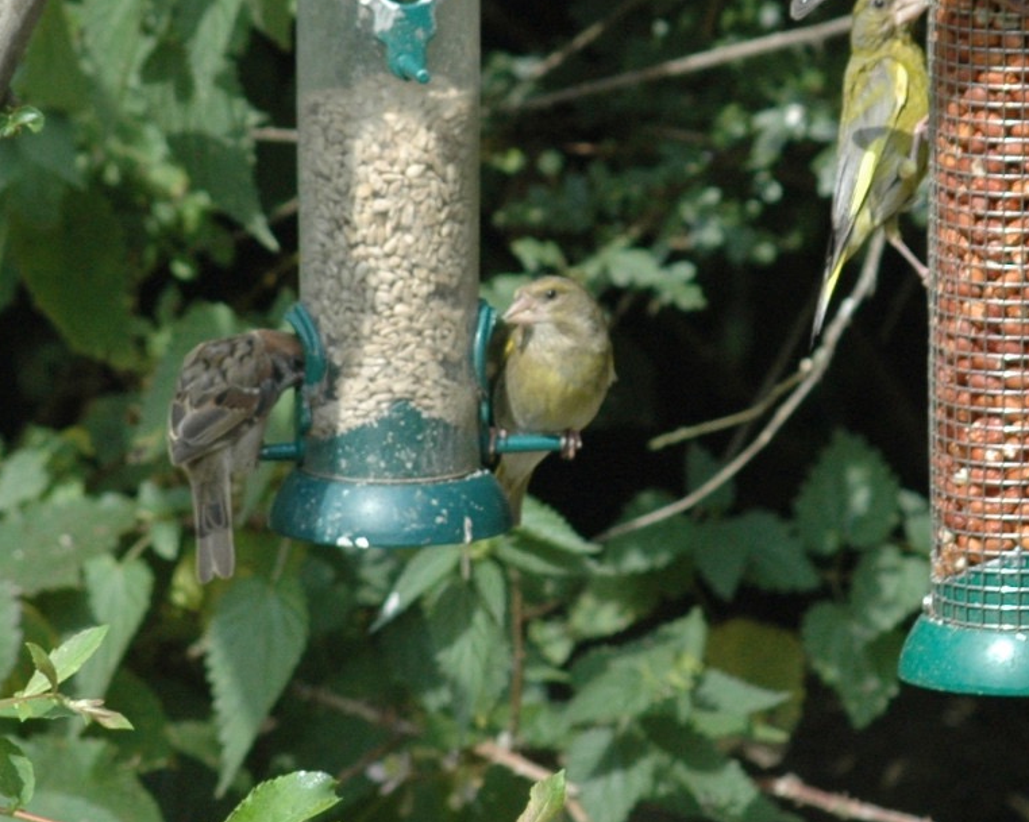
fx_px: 16999
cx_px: 681
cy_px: 236
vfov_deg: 2.8
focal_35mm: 558
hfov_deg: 3.5
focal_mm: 135
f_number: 6.3
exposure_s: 1/640
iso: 400
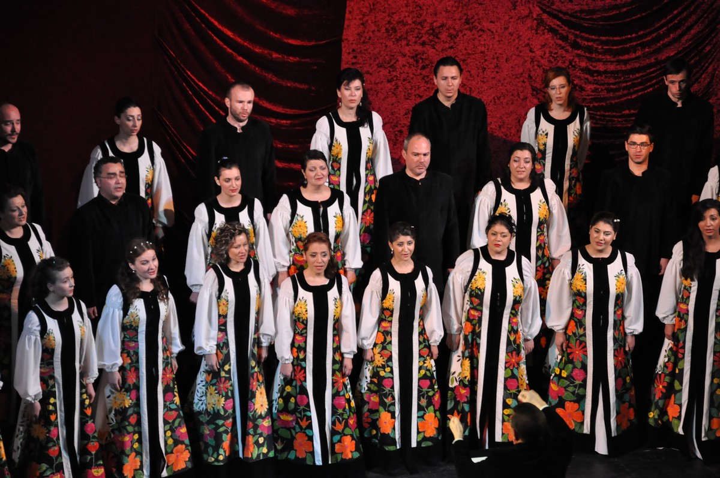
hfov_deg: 13.1
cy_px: 239
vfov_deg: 8.7
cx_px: 360
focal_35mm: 158
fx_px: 3146
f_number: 5.6
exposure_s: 1/20
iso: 1600
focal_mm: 105
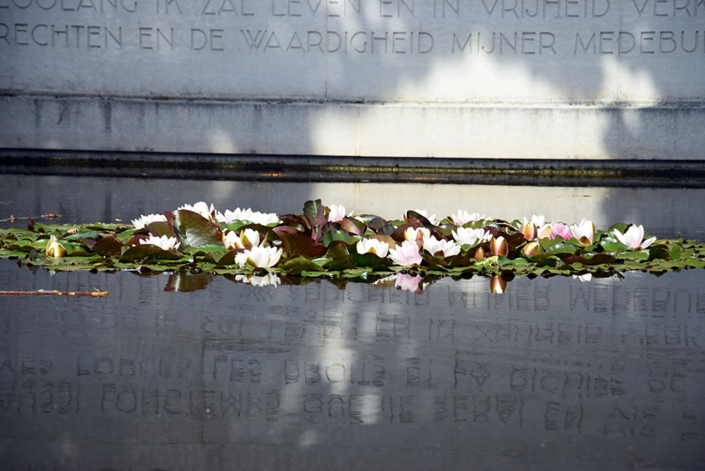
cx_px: 352
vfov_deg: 8.7
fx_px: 3085
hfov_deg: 13.0
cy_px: 236
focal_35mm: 158
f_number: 9
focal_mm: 105
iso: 125
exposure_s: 1/125
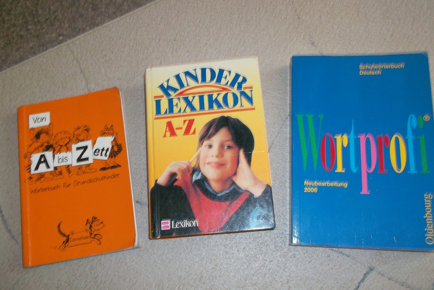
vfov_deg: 43.6
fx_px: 362
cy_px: 157
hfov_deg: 61.9
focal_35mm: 30
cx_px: 221
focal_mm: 4.1
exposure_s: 1/45
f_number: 3.3
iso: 100
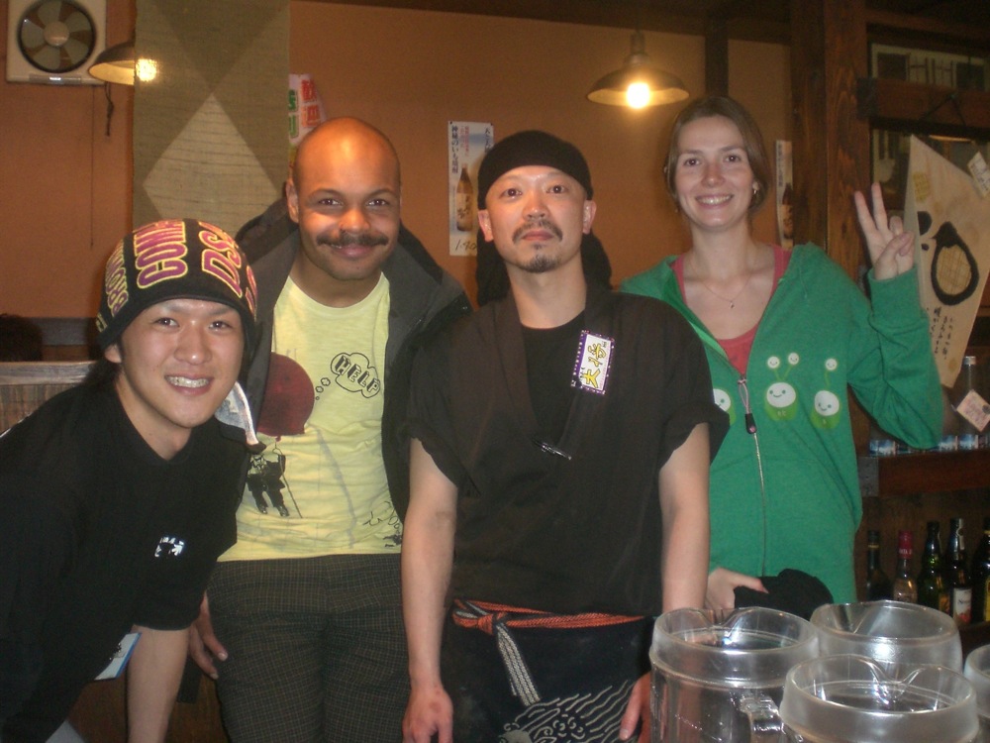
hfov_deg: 49.0
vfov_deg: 37.7
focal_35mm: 38
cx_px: 495
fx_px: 1087
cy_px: 372
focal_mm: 6.3
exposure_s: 1/60
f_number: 3.1
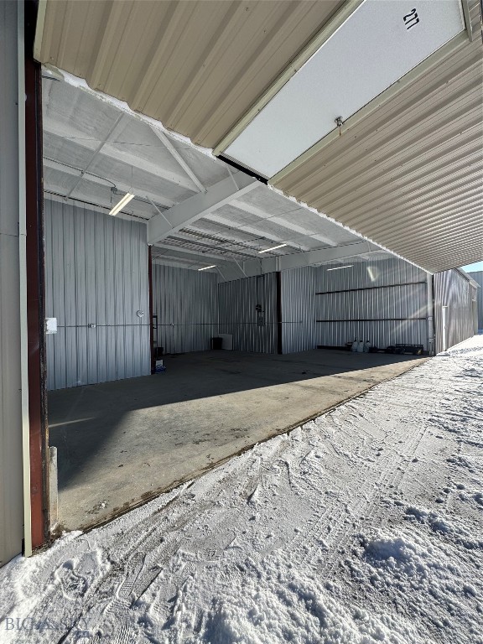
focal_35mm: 14
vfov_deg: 102.1
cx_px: 242
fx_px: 260
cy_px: 322
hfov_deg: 85.7
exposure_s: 1/1020
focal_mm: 2.22
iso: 50
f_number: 2.2
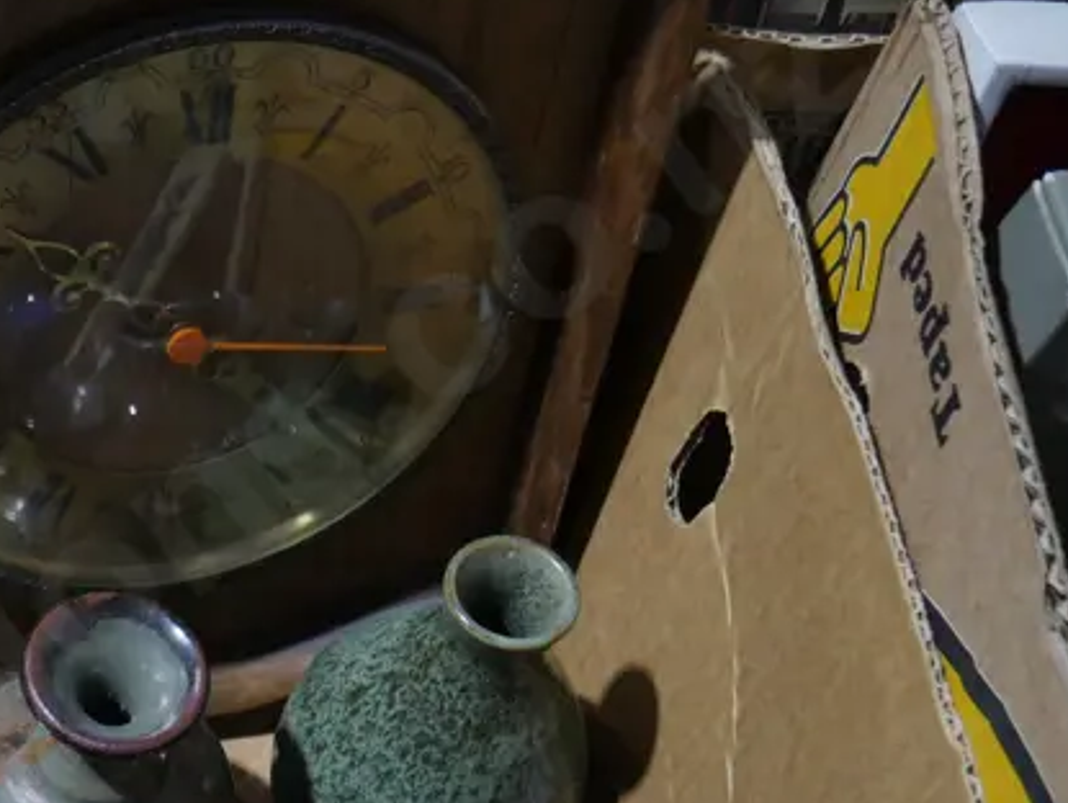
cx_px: -211
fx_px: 2285
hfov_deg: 24.0
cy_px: 827
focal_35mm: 74
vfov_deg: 19.3
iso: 500
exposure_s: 1/60
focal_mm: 15
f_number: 4
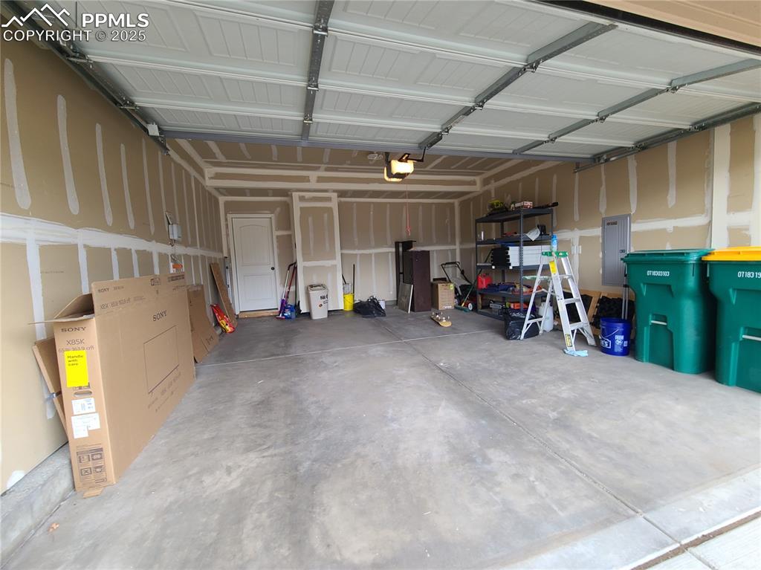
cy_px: 285
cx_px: 380
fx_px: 286
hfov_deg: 106.2
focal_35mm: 13
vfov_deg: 89.9
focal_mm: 2.2
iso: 64
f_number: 2.2
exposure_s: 1/60
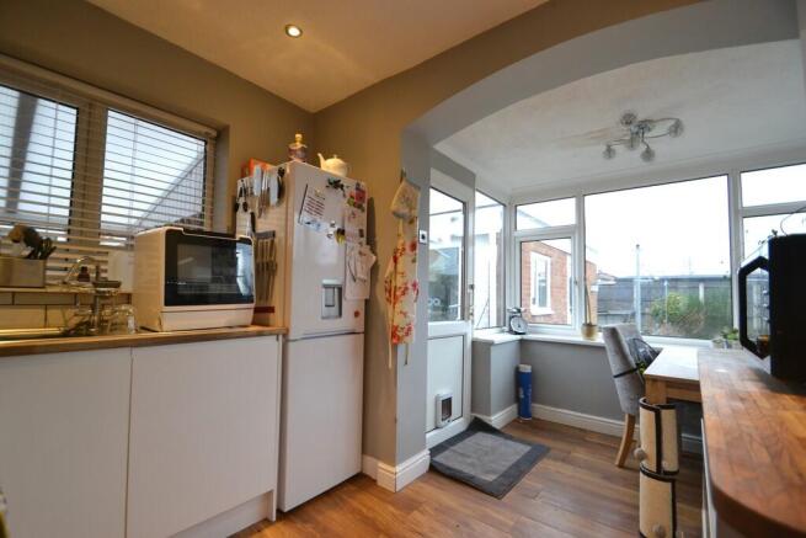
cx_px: 403
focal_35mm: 15
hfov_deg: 100.4
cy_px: 269
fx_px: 336
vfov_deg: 77.4
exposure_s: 1/60
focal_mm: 10
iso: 400
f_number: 4
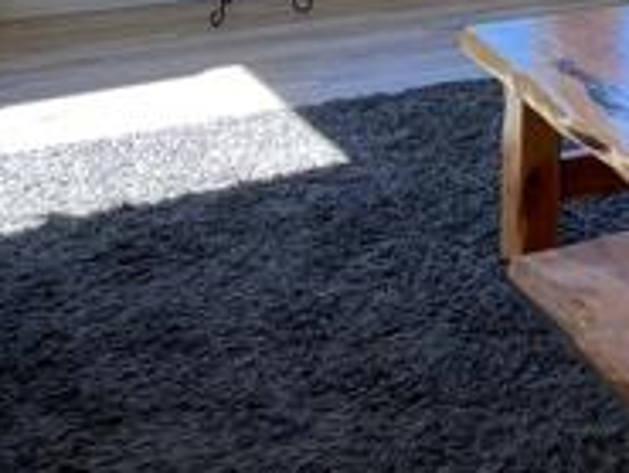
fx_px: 1636
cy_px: -269
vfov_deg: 15.0
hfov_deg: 19.7
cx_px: 857
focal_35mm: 90
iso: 40
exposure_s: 1/120
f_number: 1.6
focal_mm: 5.1
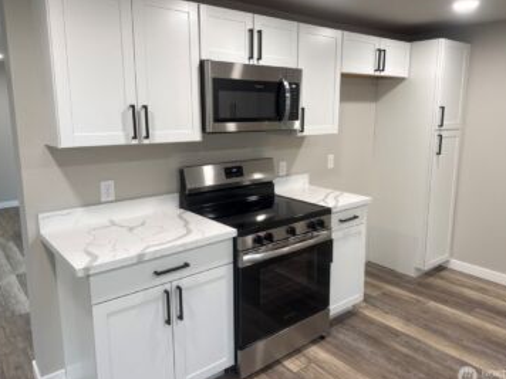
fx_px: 395
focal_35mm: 27
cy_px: 177
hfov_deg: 65.3
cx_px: 266
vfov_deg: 51.3
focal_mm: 6.76
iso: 160
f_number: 1.78
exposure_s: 1/120
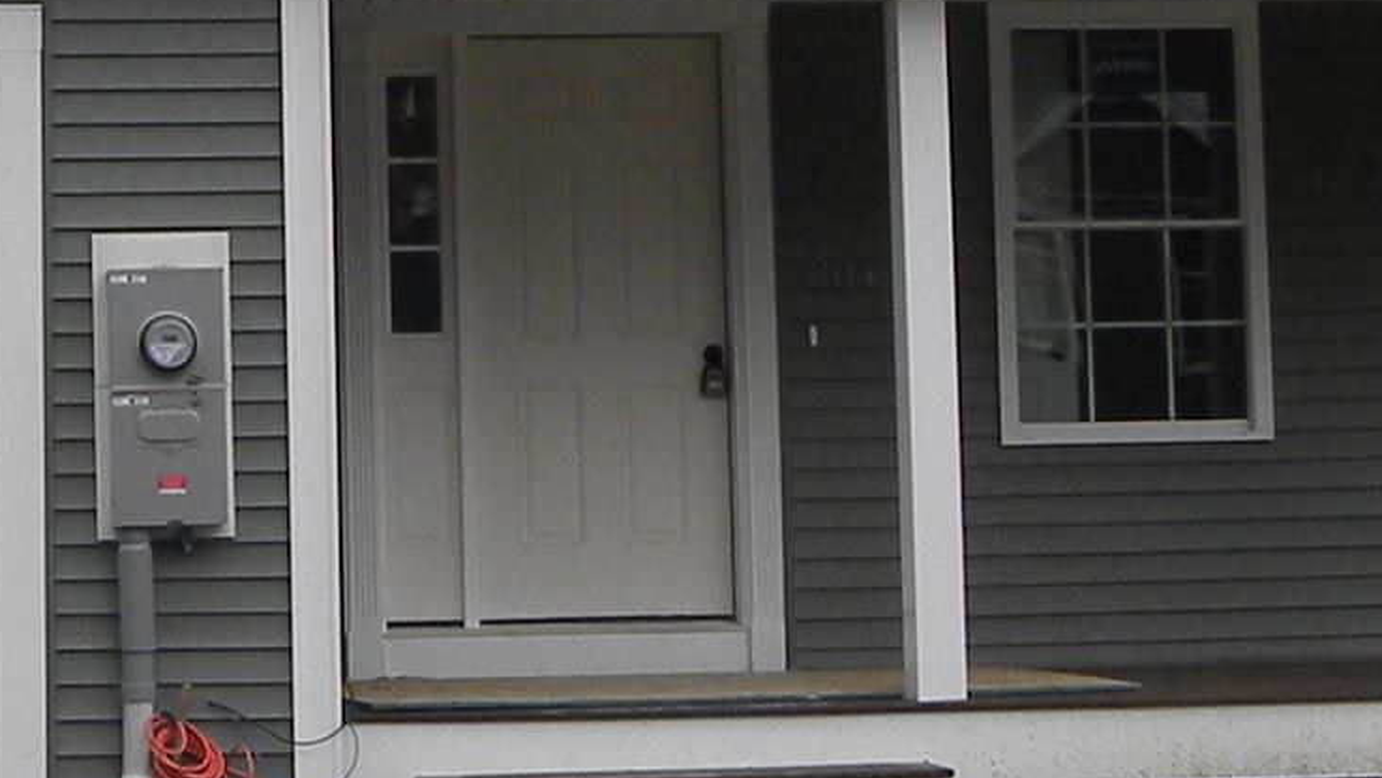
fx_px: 4325
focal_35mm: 118
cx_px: 47
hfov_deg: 17.8
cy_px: -13
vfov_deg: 10.2
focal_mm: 4.6
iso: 64
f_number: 4.5
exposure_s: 1/175
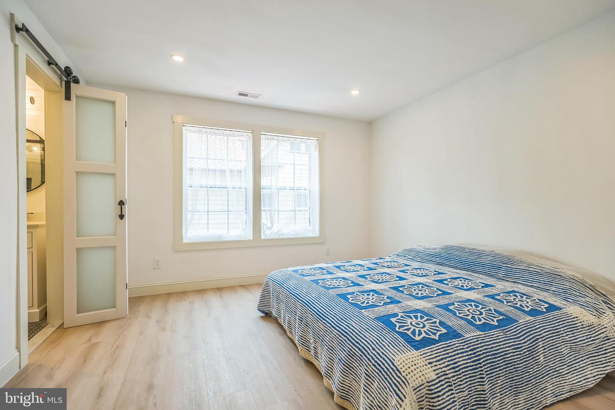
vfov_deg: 73.7
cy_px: 205
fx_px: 273
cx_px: 308
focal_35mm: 16
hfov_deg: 96.7
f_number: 4
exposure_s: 1/60
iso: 200
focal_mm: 16
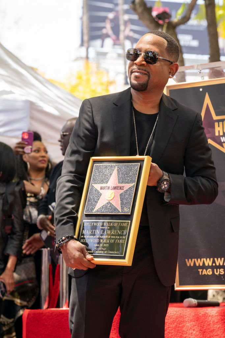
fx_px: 1096
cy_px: 169
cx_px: 112
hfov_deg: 11.7
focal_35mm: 117
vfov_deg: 17.5
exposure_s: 1/250
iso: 1000
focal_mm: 117
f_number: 7.1
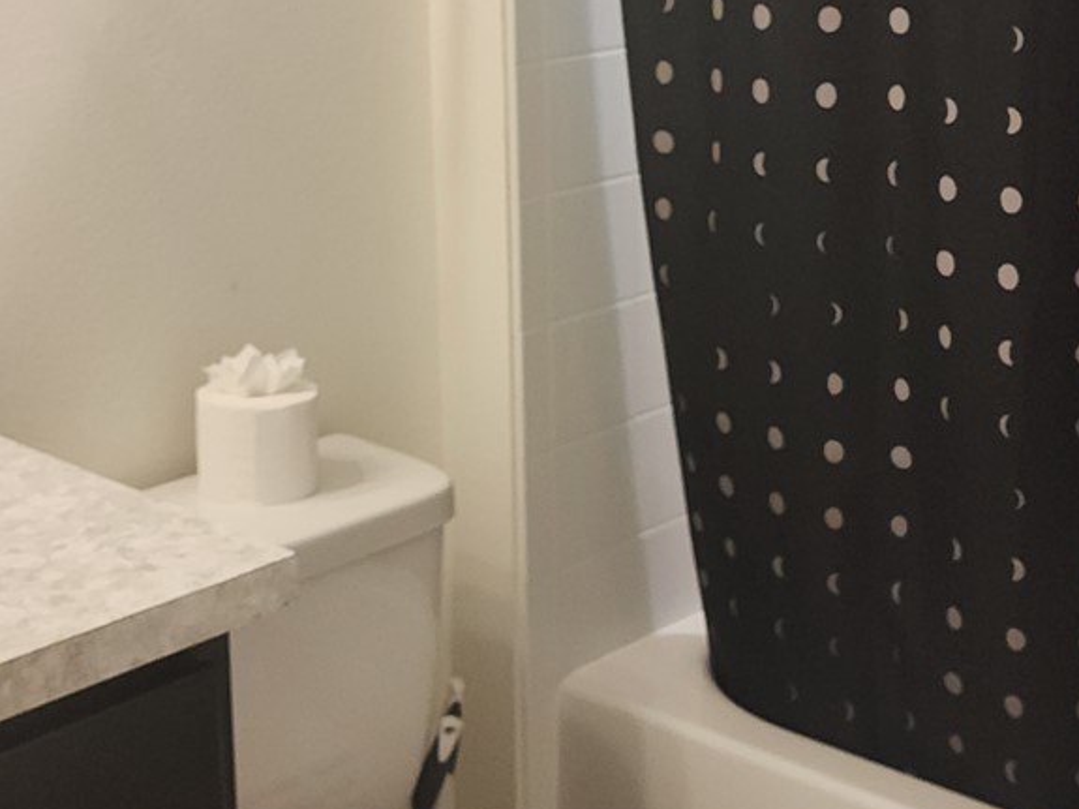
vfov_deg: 22.8
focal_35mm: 64
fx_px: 1994
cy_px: 252
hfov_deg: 30.2
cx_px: 646
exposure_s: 1/59
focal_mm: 6.4
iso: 381
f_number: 1.8
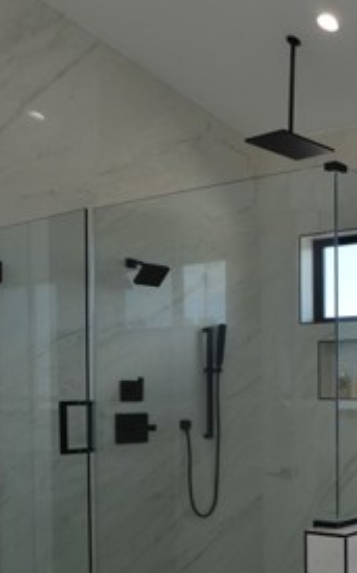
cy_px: 402
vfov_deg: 48.9
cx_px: 595
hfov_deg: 23.0
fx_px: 611
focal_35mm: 39
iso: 320
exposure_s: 1/50
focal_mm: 11
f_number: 11
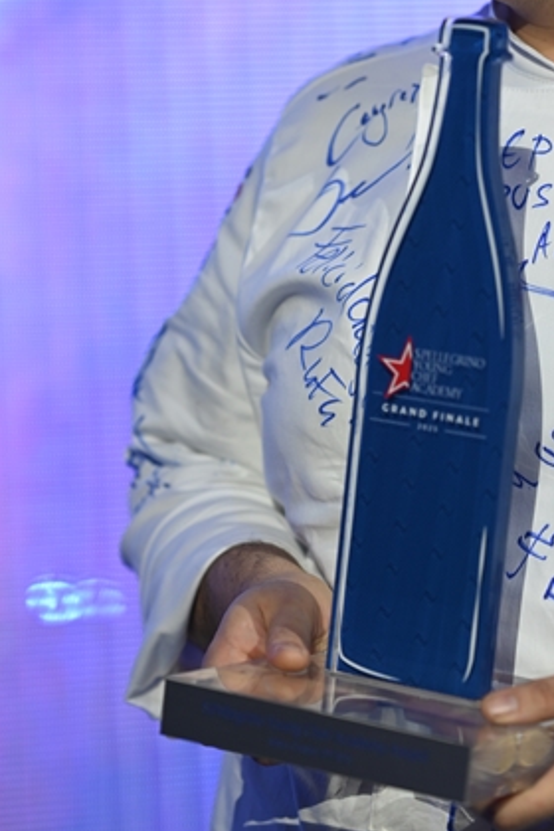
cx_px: 423
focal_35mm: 152
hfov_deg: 9.0
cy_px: 223
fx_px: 3508
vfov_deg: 13.5
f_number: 2.5
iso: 360
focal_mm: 85
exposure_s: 1/250
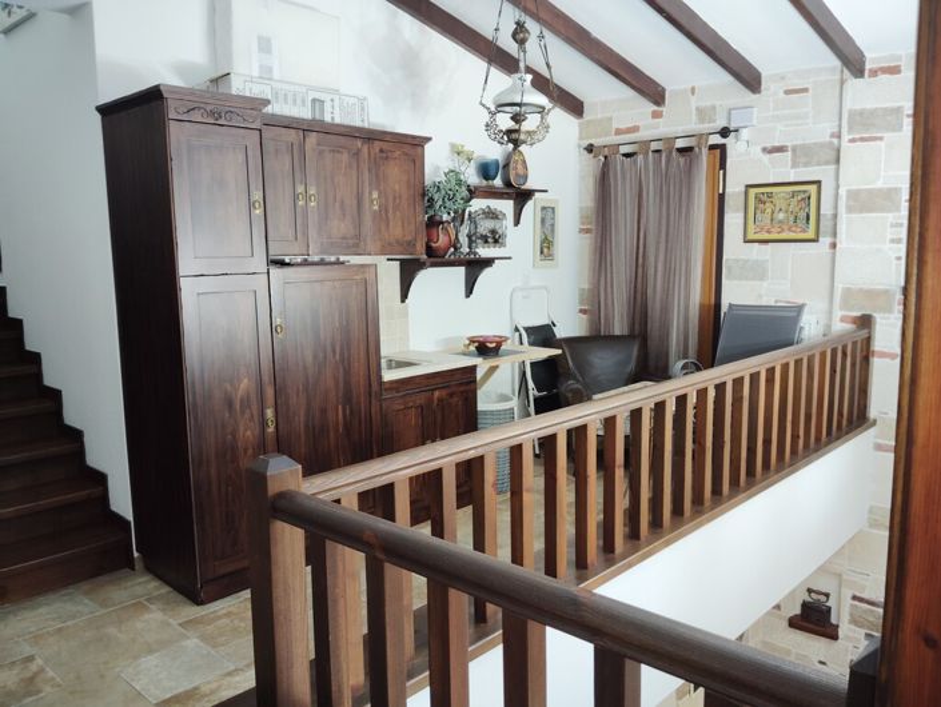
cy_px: 354
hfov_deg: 63.4
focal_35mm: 28
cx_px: 470
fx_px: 762
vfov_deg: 49.8
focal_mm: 4.22
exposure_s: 1/33.3
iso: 694
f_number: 1.8
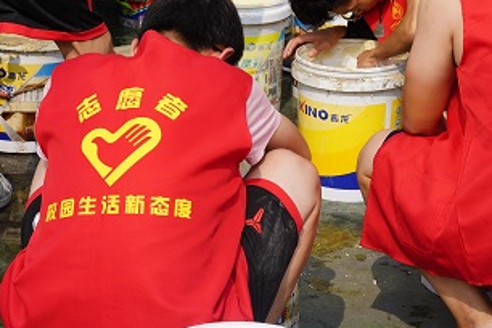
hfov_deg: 17.8
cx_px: 318
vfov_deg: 11.8
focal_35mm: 115
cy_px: 0
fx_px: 1572
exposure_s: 1/160
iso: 100
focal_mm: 55
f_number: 10
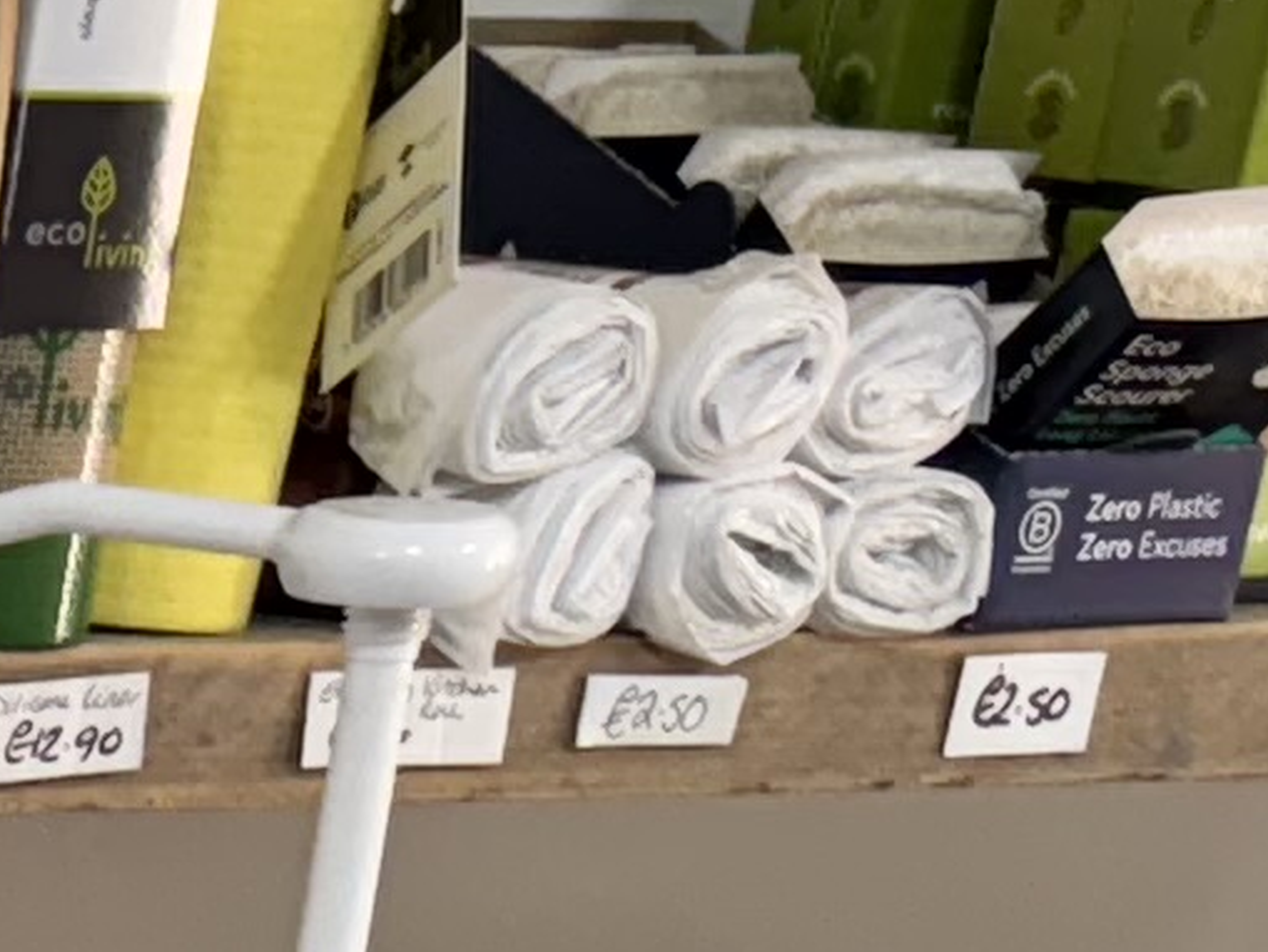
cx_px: -2374
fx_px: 6961
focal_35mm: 190
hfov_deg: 8.8
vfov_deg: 6.7
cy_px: 3354
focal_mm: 6.76
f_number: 1.78
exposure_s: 1/100
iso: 125
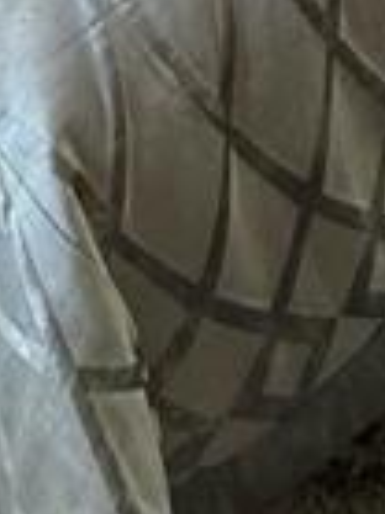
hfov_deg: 14.3
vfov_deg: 13.2
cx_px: 115
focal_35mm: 103
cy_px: -777
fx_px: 1530
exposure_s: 1/120
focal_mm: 2.22
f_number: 2.2
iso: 250
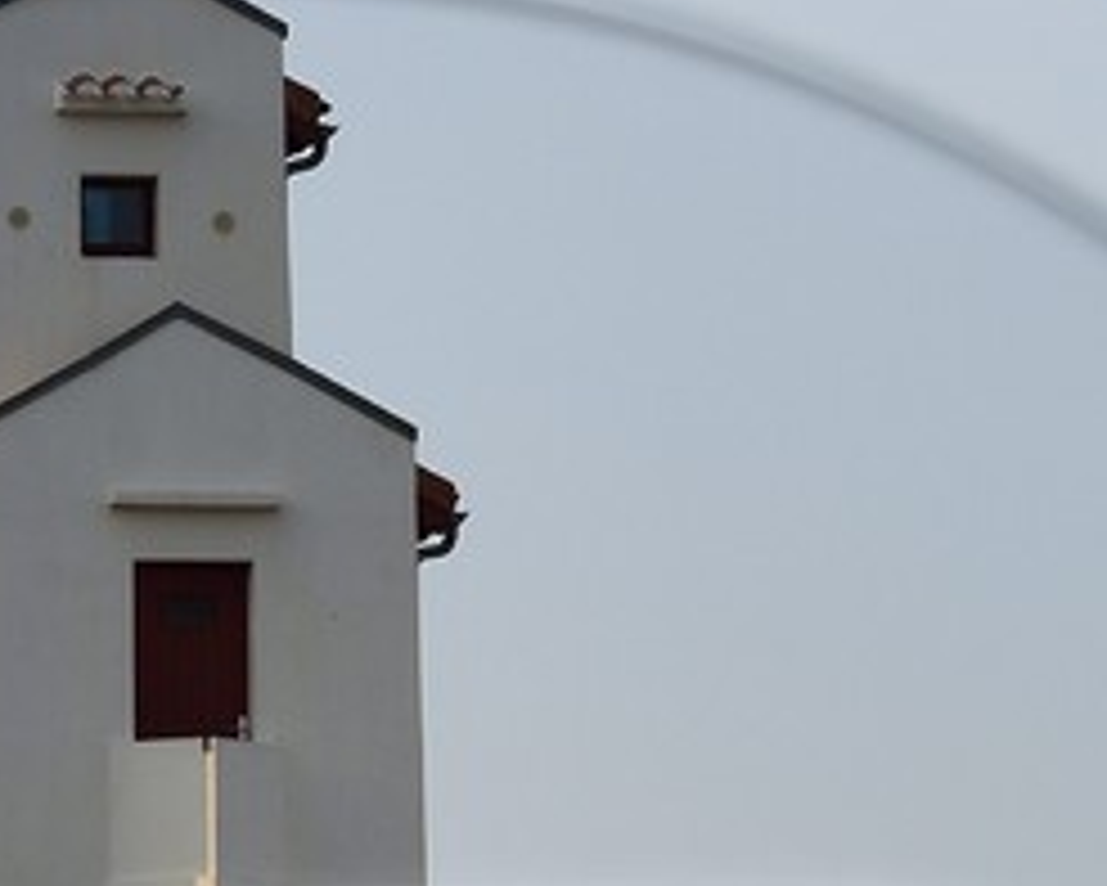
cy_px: 1628
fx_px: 20977
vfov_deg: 2.4
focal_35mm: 640
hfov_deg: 3.0
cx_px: 194
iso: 200
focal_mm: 105
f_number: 10
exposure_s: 1/250
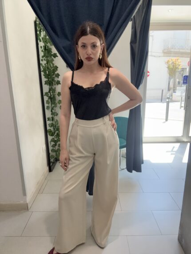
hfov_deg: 58.9
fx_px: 169
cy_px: 127
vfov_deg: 73.9
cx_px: 96
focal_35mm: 23
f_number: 1.9
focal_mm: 2.69
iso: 80
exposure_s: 1/112
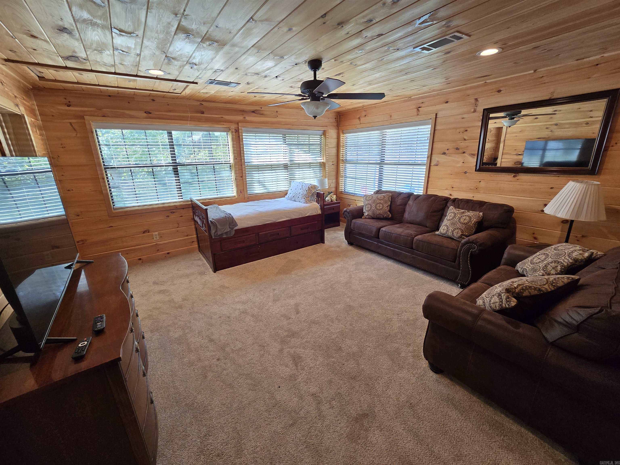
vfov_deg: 89.9
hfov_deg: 106.2
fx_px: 233
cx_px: 310
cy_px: 232
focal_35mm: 13
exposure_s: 1/60
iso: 100
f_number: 2.2
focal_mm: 2.2
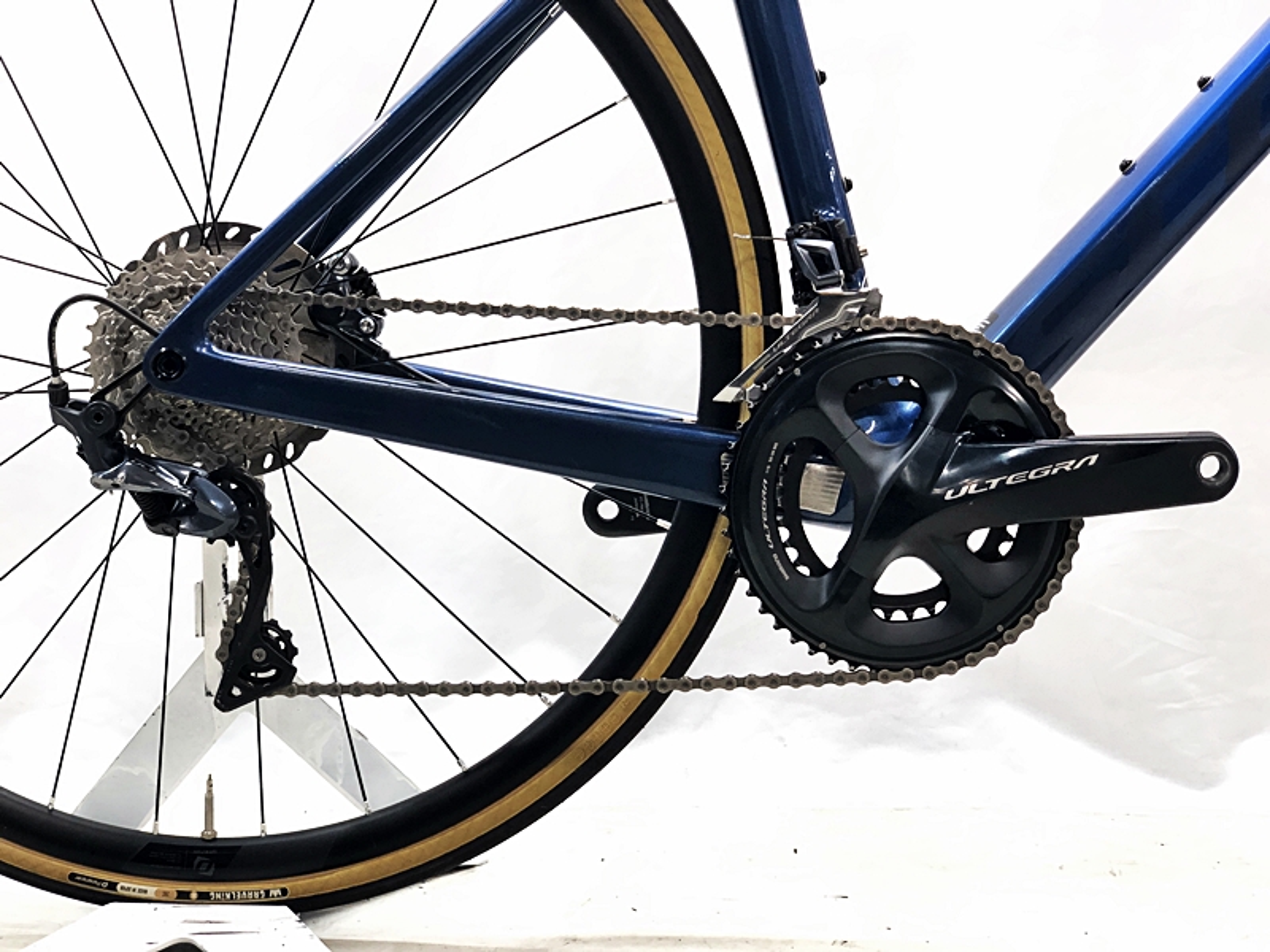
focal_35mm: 52
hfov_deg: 36.8
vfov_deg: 28.0
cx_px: 635
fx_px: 1908
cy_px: 476
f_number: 2.4
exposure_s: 1/25
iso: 125
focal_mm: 6
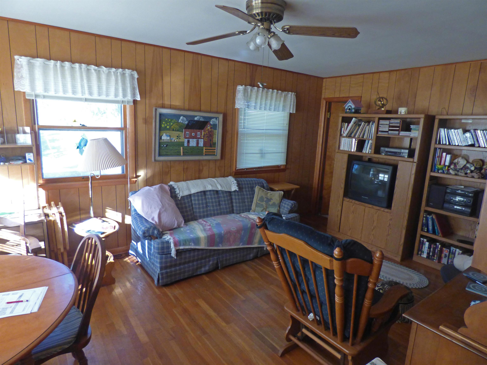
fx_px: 281
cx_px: 244
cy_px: 182
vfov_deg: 66.0
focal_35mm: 20
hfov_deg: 81.7
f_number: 2.8
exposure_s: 1/50
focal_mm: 3.58
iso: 400
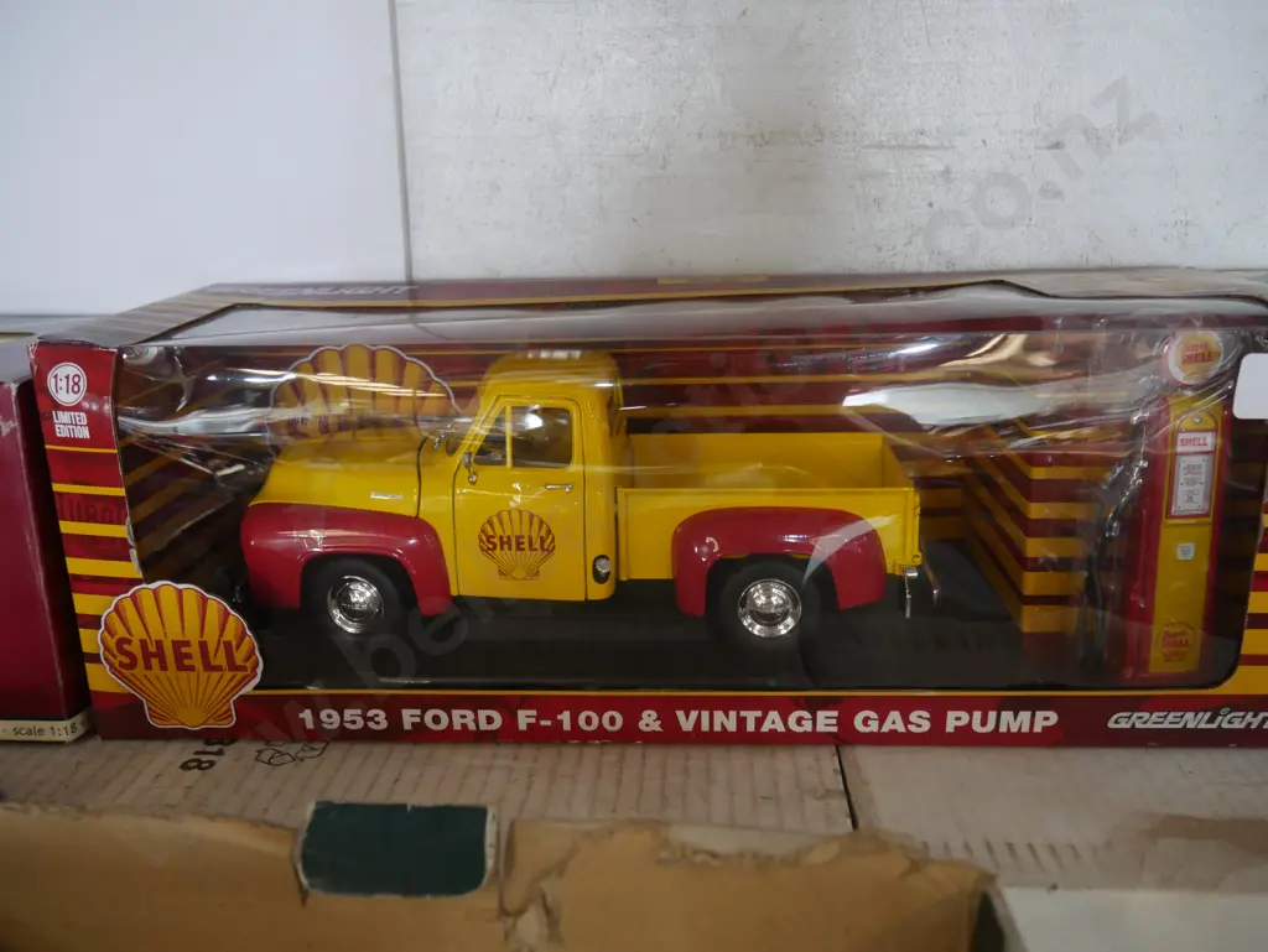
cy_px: 476
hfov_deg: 63.4
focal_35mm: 28
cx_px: 634
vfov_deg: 49.8
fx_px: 1026
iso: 1000
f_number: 3.5
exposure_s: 1/60
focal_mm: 14
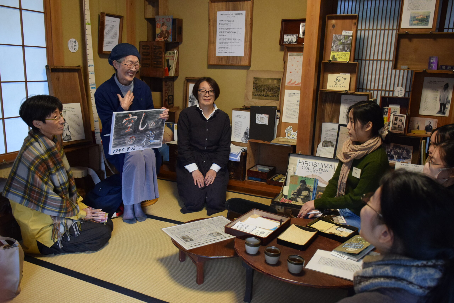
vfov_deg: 43.7
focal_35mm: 30
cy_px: 152
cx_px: 227
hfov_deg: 61.9
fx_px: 379
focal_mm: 20
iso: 2500
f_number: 3.5
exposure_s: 1/60
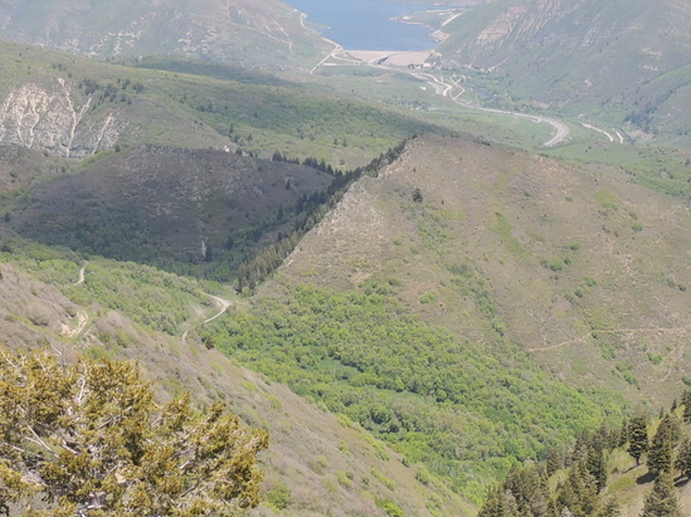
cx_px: 404
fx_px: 1536
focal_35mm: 77
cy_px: 345
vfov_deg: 19.1
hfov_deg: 25.3
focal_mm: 5.8
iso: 100
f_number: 3.2
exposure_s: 1/800
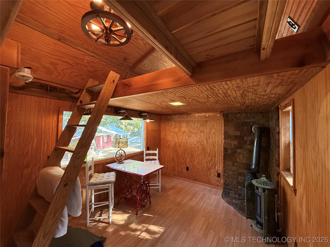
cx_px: 165
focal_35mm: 14
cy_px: 124
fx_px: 133
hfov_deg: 102.1
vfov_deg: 85.7
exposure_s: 1/120
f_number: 2.2
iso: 400
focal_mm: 2.22
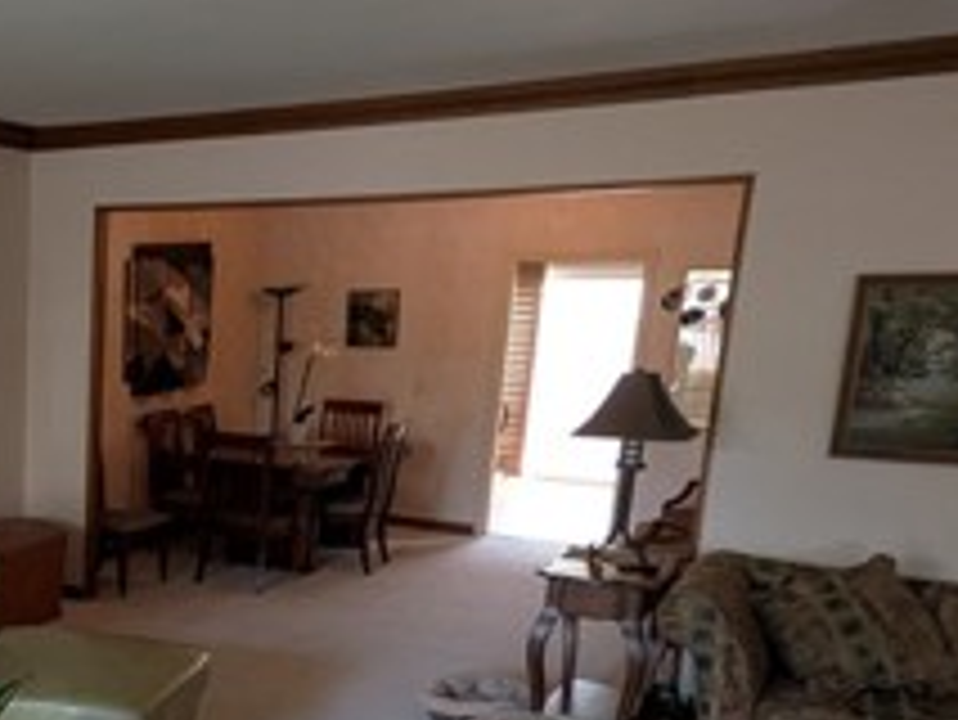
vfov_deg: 33.7
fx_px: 1163
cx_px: -67
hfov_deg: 38.1
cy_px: 536
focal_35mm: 42
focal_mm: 1.85
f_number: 2.2
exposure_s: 1/24
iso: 233
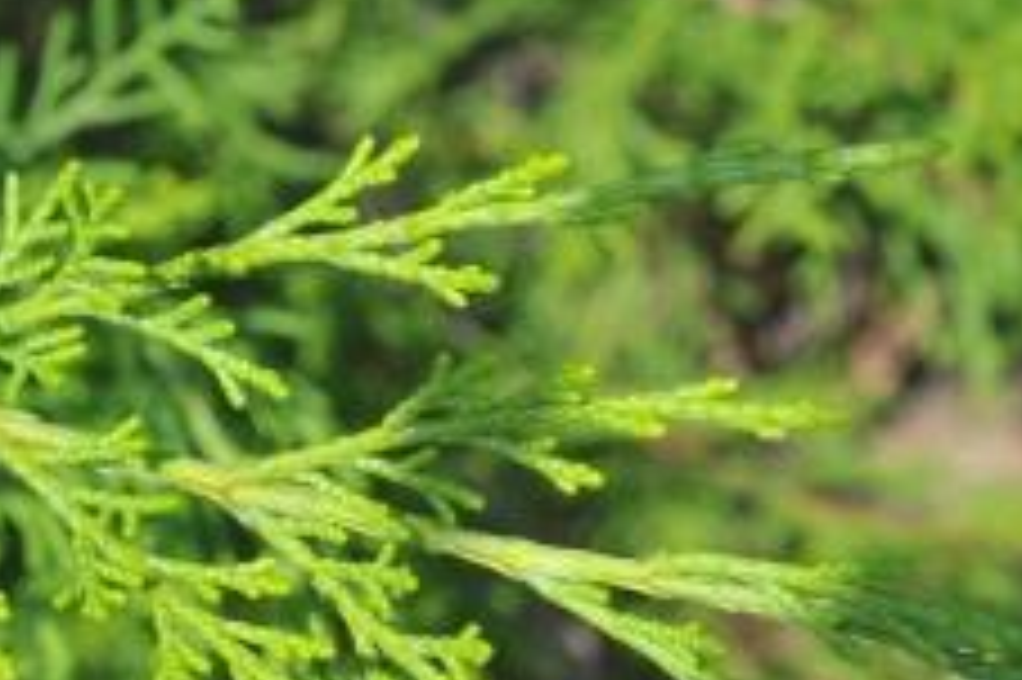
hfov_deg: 12.4
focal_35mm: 166
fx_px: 4709
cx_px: 419
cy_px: 275
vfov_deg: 8.3
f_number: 13
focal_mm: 56
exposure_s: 1/640
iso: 1000
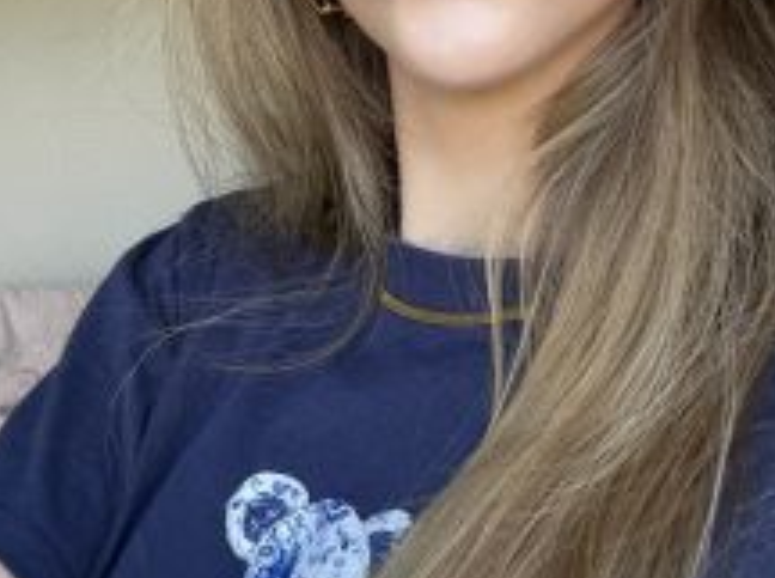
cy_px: 92
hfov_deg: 39.7
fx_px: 1072
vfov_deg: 29.3
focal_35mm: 48
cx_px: 334
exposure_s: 1/121
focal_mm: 2.69
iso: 50
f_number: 1.9
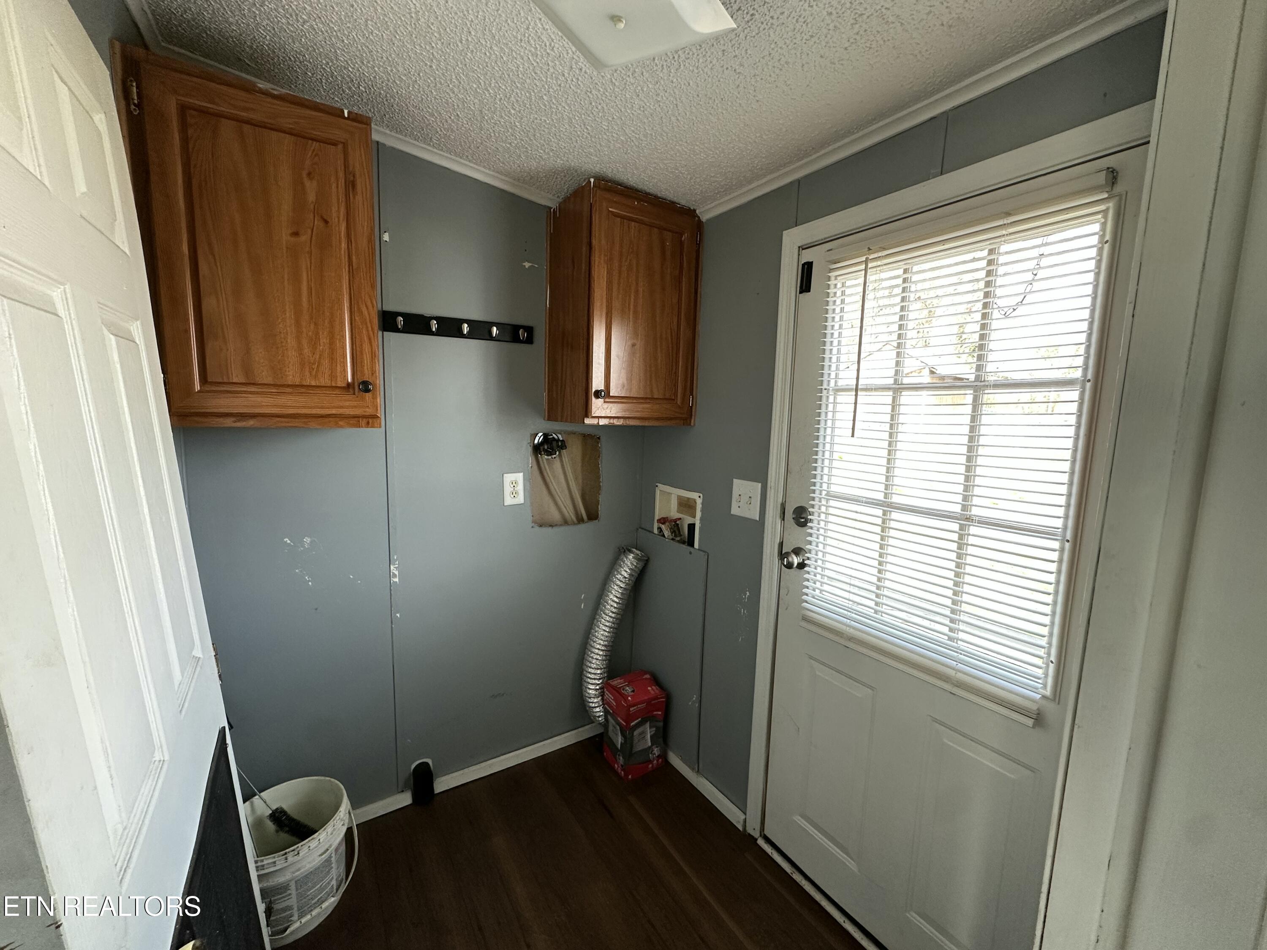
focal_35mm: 14
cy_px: 475
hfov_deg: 102.1
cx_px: 634
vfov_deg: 85.7
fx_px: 512
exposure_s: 1/99
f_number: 2.2
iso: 160
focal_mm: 2.22
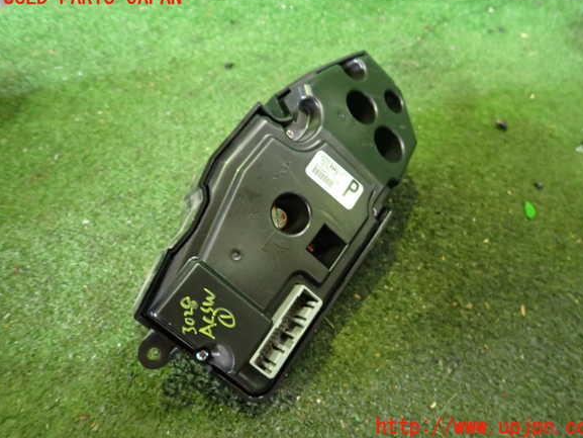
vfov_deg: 53.1
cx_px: 301
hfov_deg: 67.3
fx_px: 438
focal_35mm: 26
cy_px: 212
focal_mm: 4.5
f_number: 2
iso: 640
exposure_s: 1/30
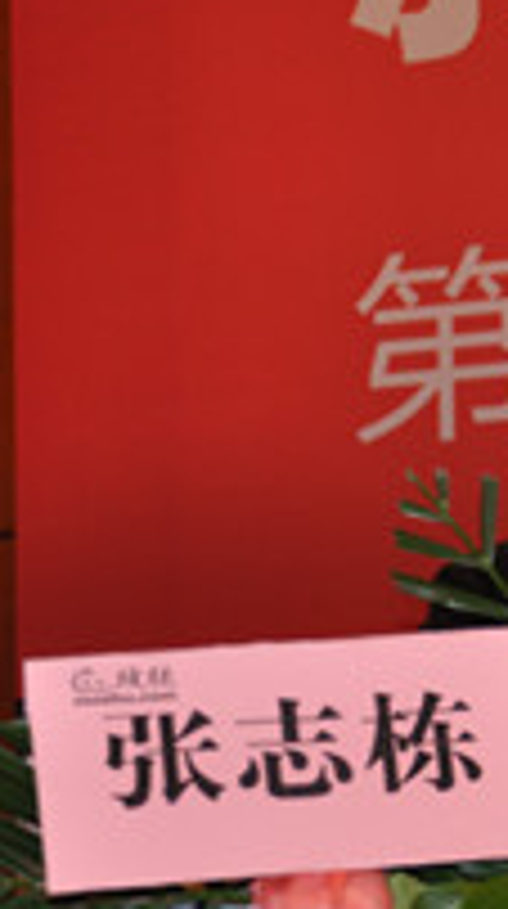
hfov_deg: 5.6
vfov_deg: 10.1
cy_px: 648
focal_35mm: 213
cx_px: 692
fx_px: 5122
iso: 320
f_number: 4.8
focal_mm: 48
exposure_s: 1/30
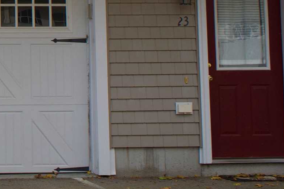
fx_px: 1215
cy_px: -117
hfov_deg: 12.4
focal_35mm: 154
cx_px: -191
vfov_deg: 8.7
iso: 400
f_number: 5.6
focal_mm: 39
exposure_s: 1/1000
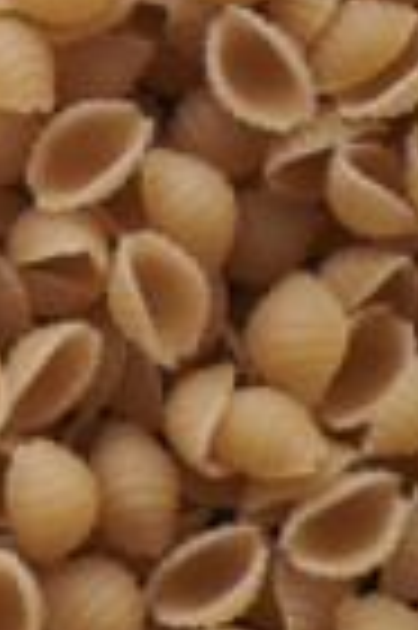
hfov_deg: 4.4
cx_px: -1348
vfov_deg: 7.2
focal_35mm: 286
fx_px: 4993
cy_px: -18
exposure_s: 1/100
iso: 160
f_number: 8
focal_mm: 50
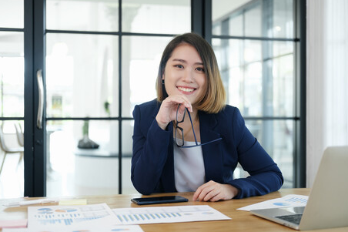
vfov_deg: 25.0
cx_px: 176
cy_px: 115
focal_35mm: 54
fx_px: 522
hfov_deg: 36.9
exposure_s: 1/125
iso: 250
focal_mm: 35
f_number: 2
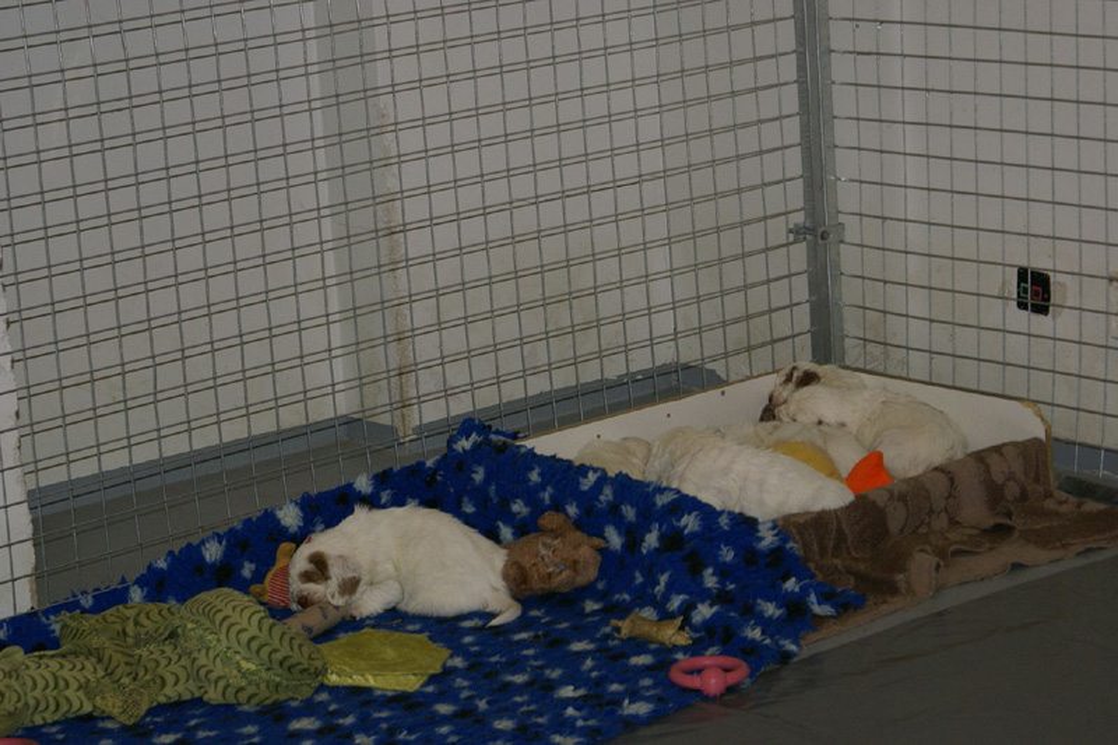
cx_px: 559
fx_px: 3260
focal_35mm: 105
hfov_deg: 19.5
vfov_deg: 13.0
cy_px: 372
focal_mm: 70
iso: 400
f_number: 5.6
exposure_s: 1/125
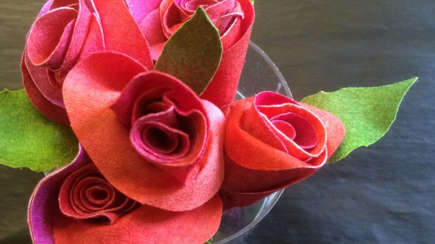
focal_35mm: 42
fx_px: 484
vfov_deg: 28.3
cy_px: 143
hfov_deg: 48.1
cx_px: 175
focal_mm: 4.15
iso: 250
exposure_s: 1/33
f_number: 2.2
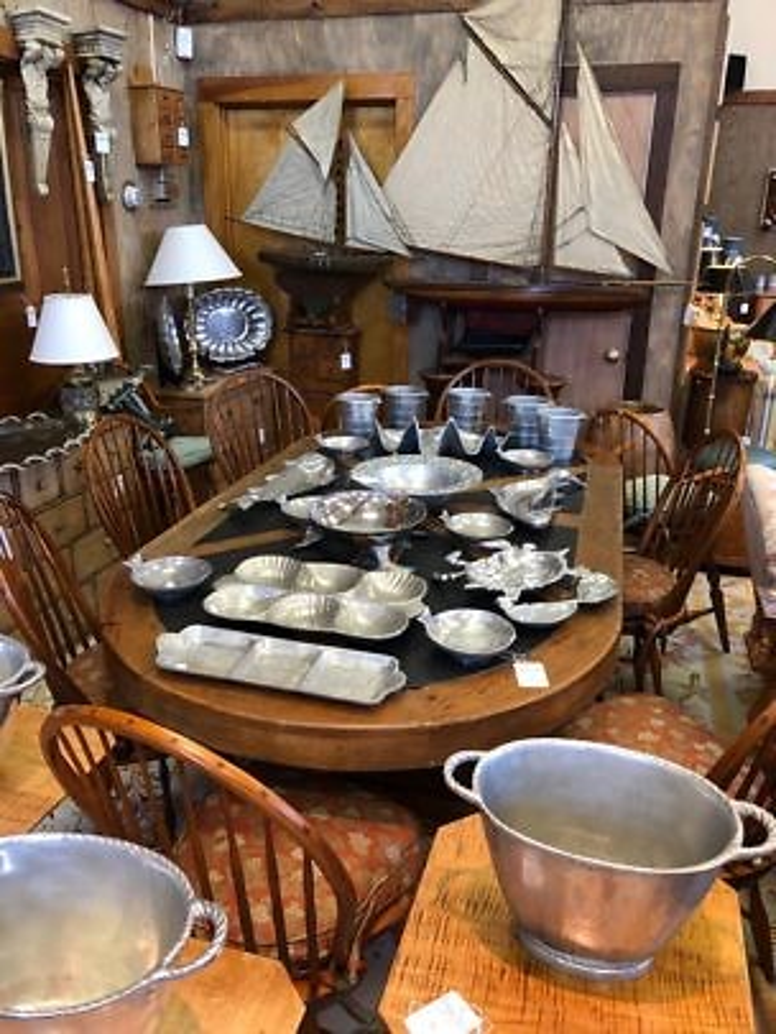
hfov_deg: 49.8
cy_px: 517
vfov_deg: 63.4
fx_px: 836
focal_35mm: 28
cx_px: 388
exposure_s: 1/15
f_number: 1.8
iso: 50
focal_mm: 4
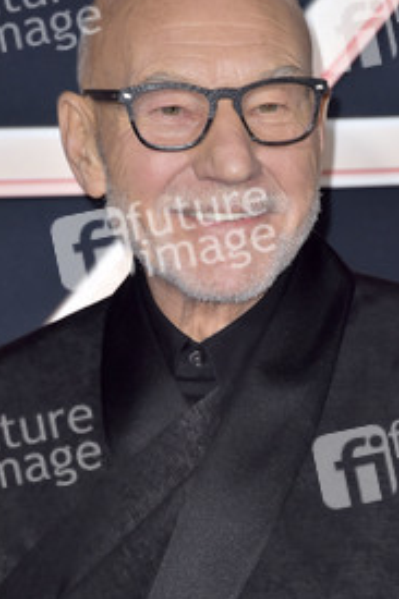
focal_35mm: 364
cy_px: 349
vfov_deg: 5.7
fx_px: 6059
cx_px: 228
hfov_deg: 3.8
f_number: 7.1
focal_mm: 250
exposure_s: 1/250
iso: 500
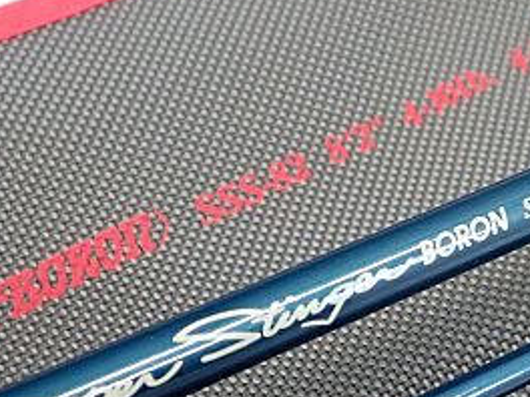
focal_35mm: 91
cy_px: 283
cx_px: 426
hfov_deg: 21.3
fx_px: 1393
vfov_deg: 16.2
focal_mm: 5.5
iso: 500
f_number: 2.3
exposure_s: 1/30
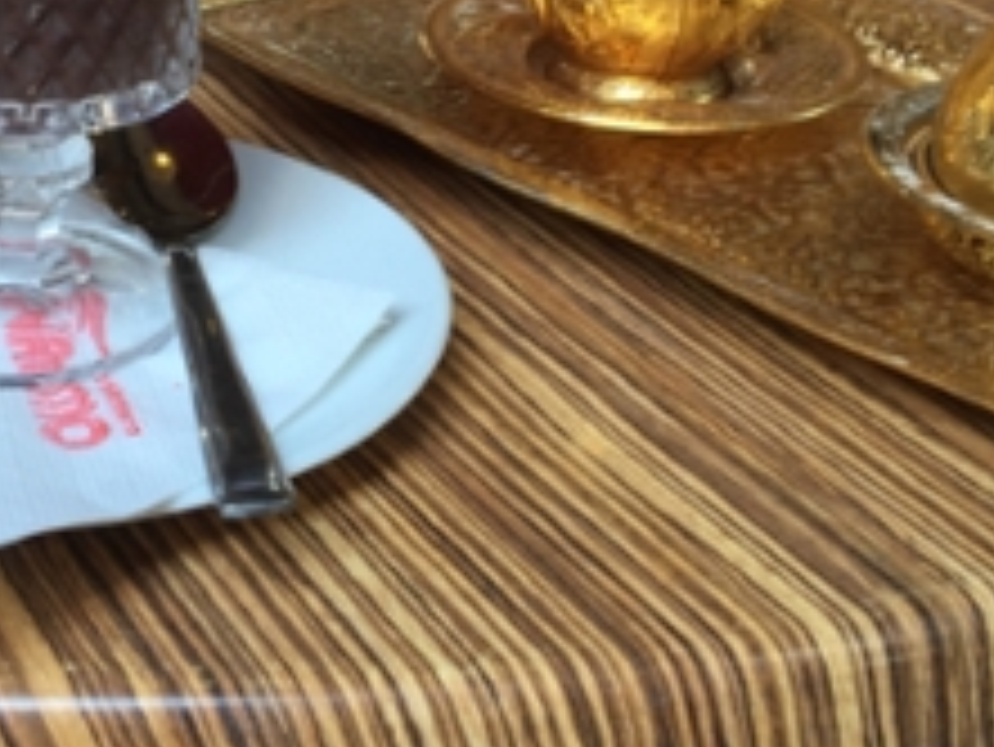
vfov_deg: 20.2
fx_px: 2069
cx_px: 265
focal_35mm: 72
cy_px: 122
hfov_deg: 26.7
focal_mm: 4.15
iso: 32
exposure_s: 1/50
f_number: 2.2
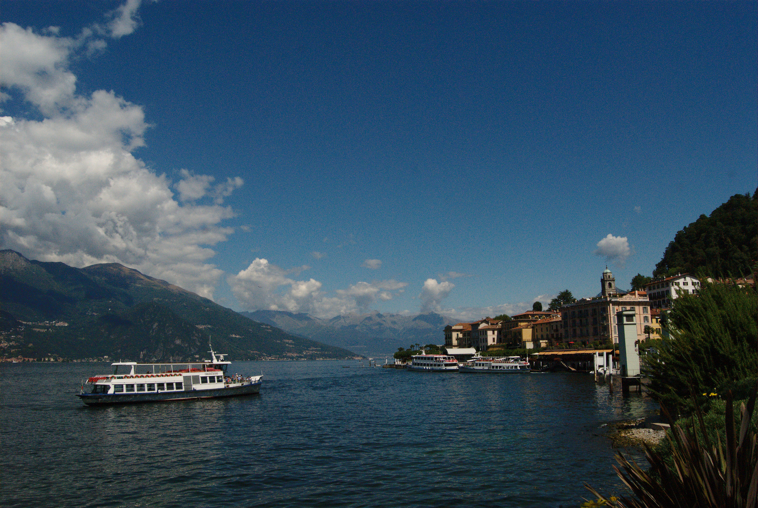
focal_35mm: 27
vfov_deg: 48.1
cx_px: 379
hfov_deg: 67.3
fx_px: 569
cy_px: 254
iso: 1000
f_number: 10
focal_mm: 18
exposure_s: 1/2500
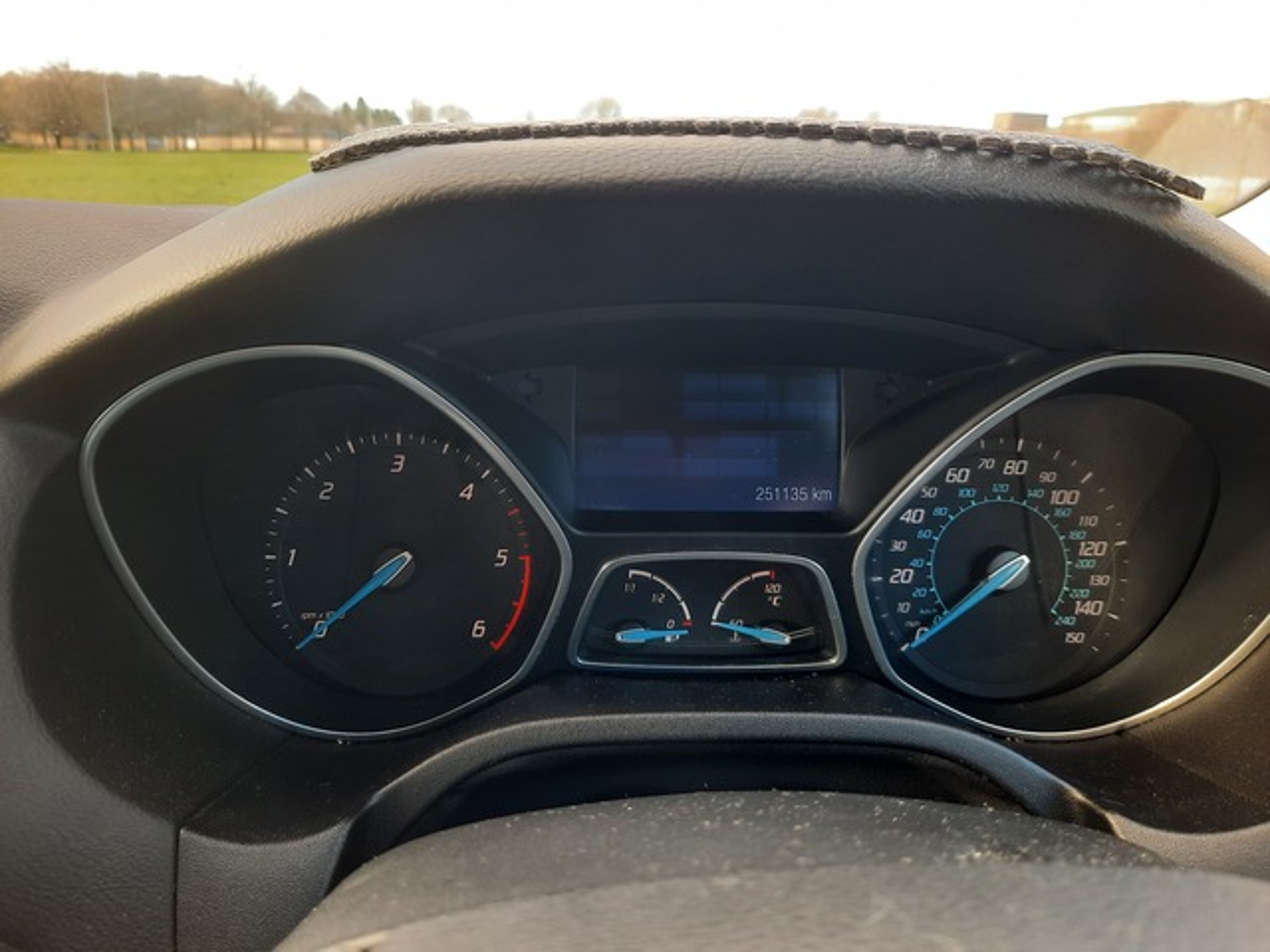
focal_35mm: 25
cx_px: 635
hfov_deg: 69.4
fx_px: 917
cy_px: 476
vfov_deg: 54.9
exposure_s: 1/50
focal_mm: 4.6
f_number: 2
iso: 64
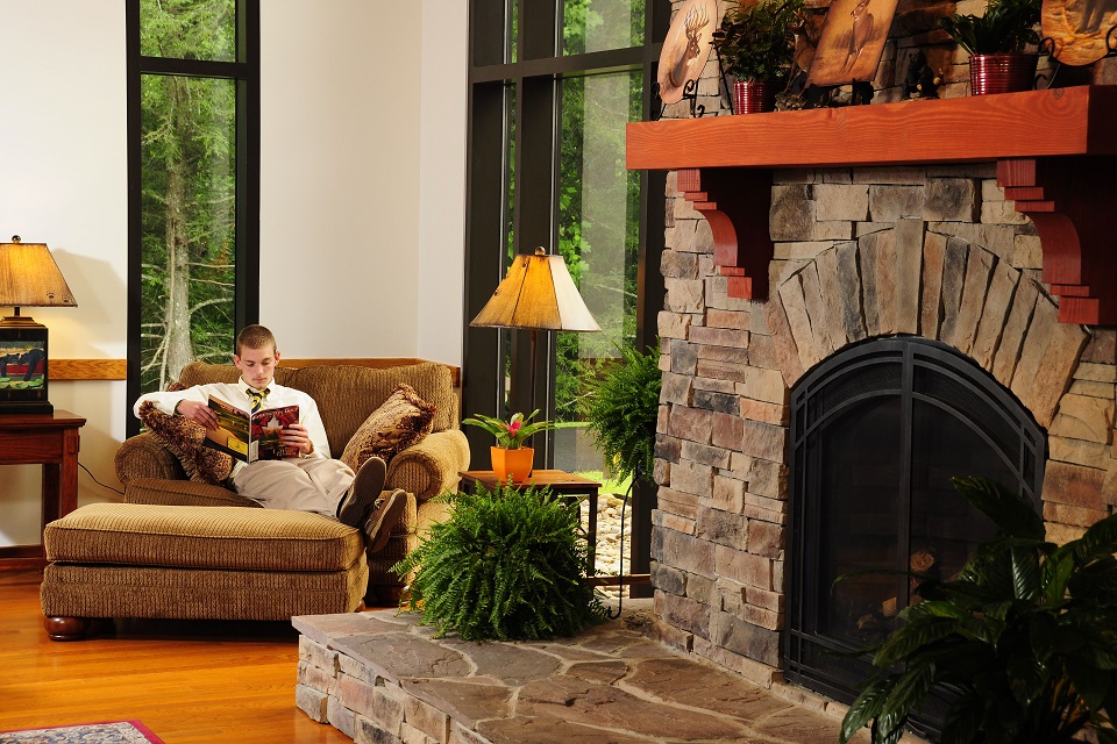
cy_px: 372
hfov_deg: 28.1
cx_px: 558
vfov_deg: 18.9
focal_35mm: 72
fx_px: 2234
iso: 400
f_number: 8
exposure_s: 1/25
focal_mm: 48
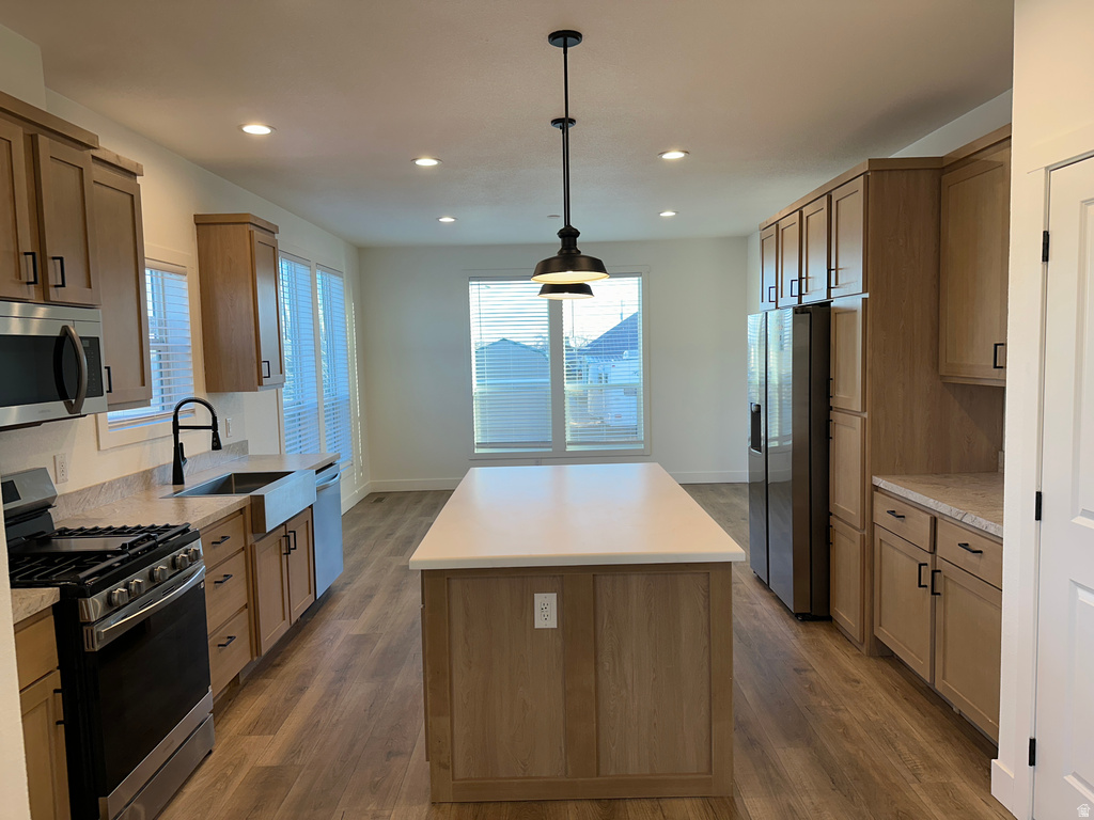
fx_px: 758
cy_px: 410
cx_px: 547
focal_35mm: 24
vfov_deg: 56.8
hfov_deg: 71.6
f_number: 1.78
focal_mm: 6.86
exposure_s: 1/120
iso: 64
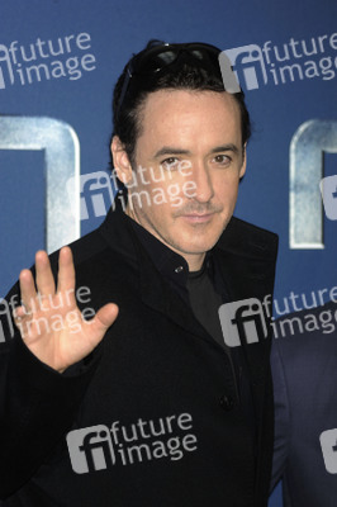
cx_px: 168
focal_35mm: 300
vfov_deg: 6.9
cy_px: 254
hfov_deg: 4.6
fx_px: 4219
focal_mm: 300
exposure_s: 1/125
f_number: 5.6
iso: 800
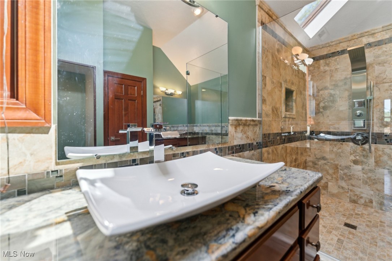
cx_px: 196
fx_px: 152
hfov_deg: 104.3
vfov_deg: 81.2
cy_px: 130
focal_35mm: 14
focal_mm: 14
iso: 640
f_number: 2.8
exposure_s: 1/320
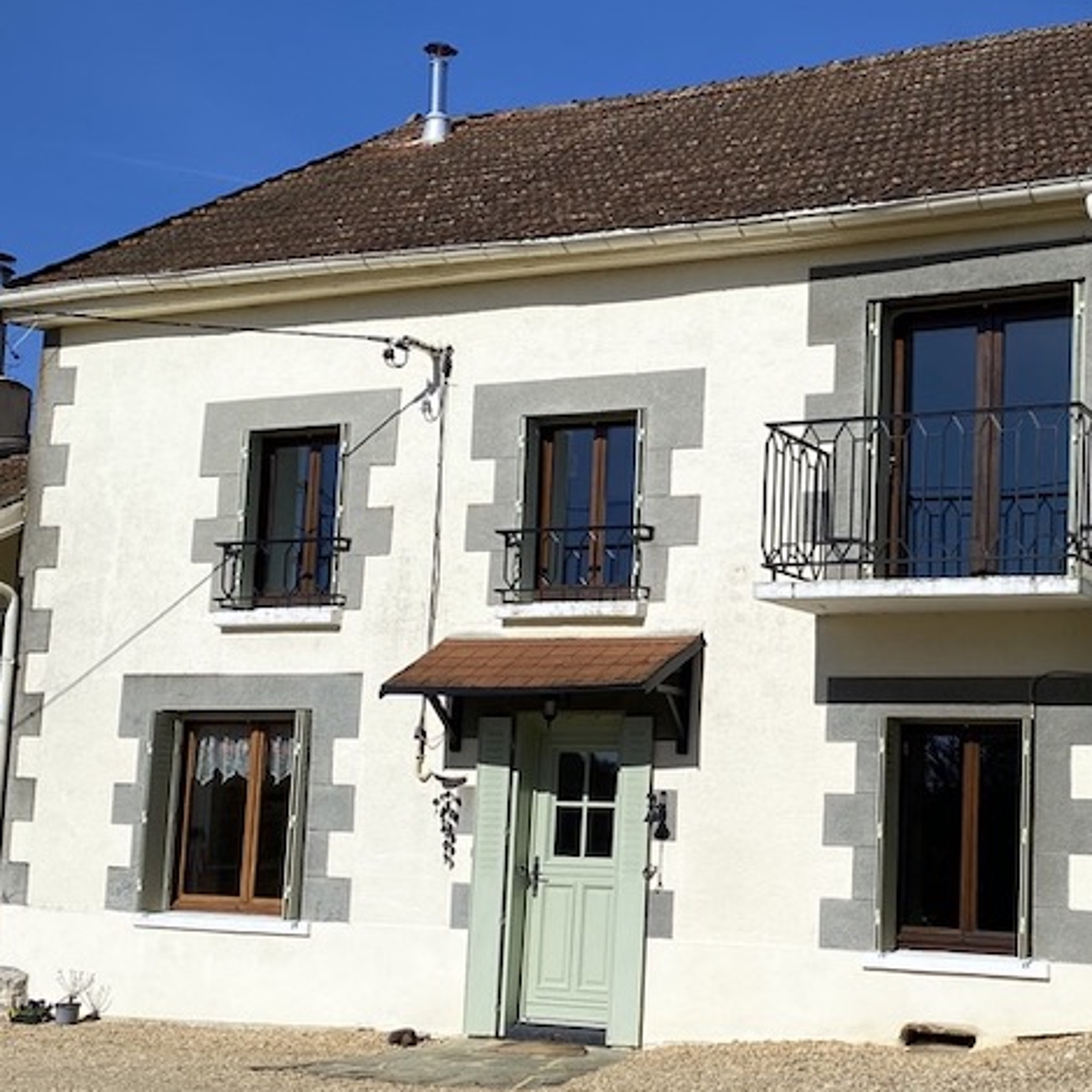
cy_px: 654
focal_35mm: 47
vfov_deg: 35.9
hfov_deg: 34.8
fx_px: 1677
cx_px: 887
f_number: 1.8
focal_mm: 4.25
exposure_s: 1/6757
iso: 32
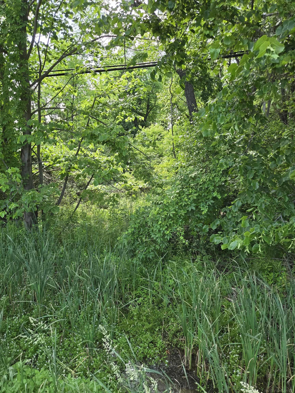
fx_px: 261
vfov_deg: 73.9
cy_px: 196
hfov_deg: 58.9
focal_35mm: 23
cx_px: 148
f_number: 1.8
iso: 100
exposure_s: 1/508
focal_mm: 5.4
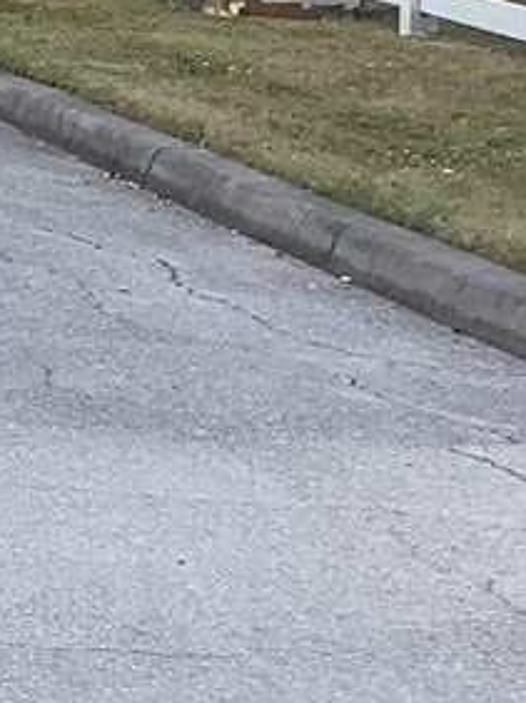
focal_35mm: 176
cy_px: -209
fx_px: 3571
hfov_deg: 6.8
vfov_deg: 11.0
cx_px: -1463
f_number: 2.4
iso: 25
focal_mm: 3.3
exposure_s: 1/679
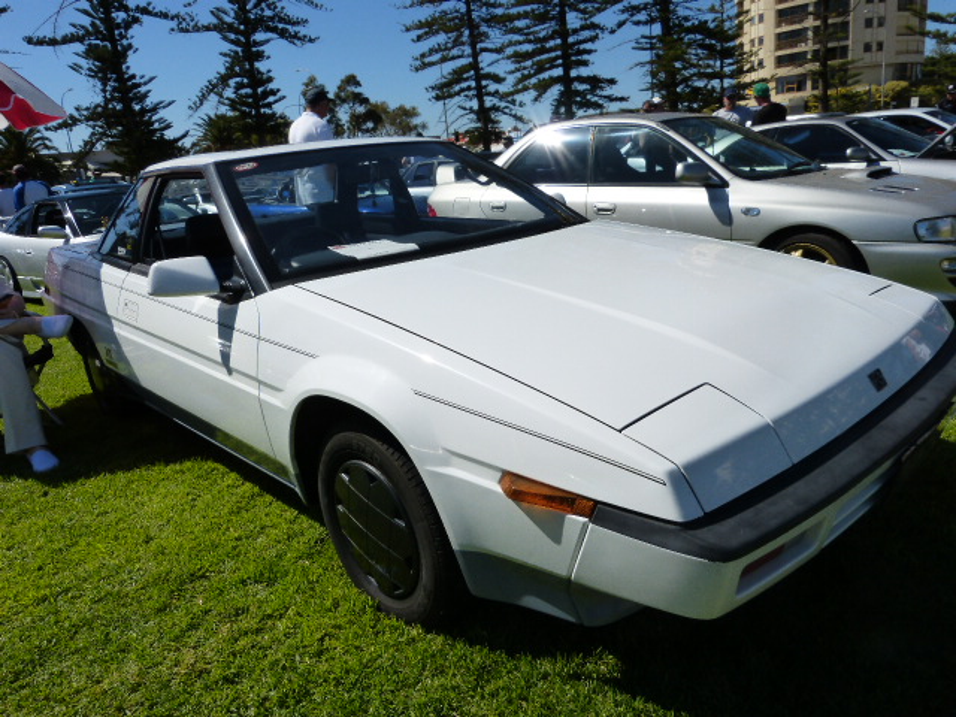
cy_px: 358
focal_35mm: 25
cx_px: 478
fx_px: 690
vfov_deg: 54.9
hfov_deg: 69.4
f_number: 4.5
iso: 160
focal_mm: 4.5
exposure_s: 1/2000
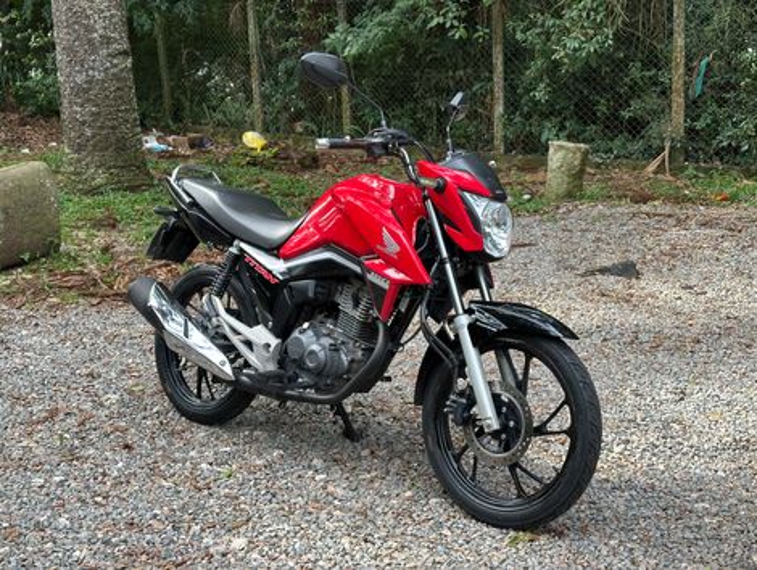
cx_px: 378
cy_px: 285
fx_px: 1051
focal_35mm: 48
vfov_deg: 30.3
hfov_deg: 39.6
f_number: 1.78
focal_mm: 6.86
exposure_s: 1/237
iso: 50
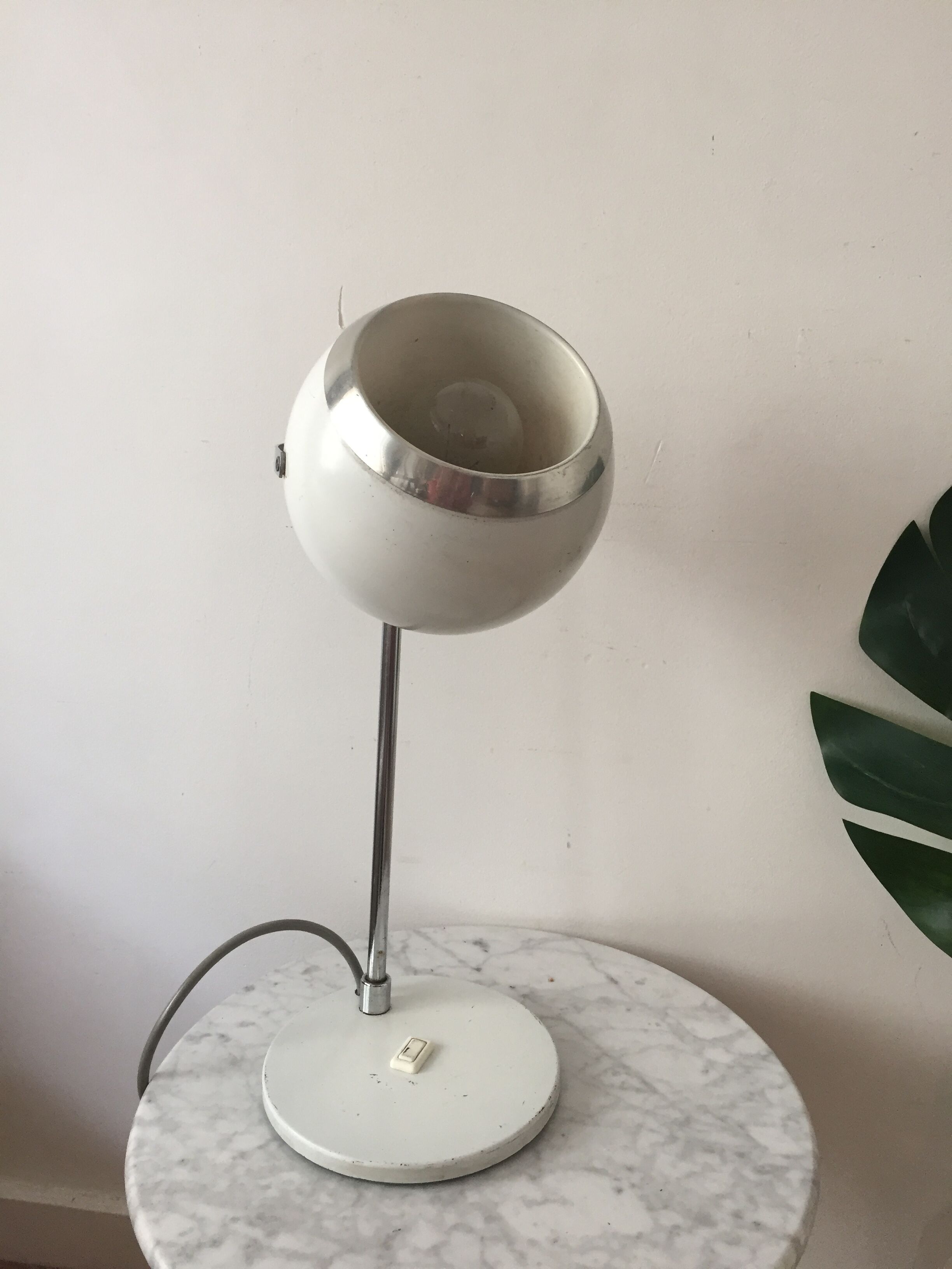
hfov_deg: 48.2
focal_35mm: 29
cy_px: 634
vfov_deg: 61.7
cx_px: 476
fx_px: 1063
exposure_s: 1/33
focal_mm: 4.15
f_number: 2.2
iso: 50
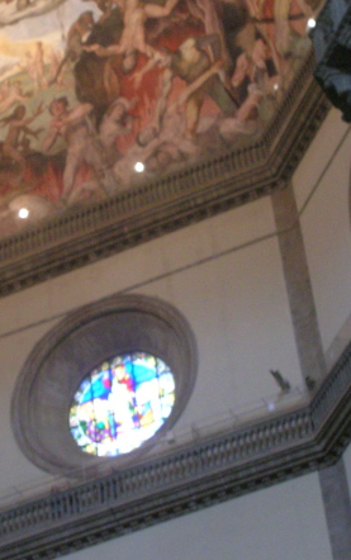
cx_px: 96
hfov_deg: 9.5
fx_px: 2108
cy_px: 163
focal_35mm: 138
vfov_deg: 15.1
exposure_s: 1/3
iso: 200
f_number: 4.3
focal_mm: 13.6
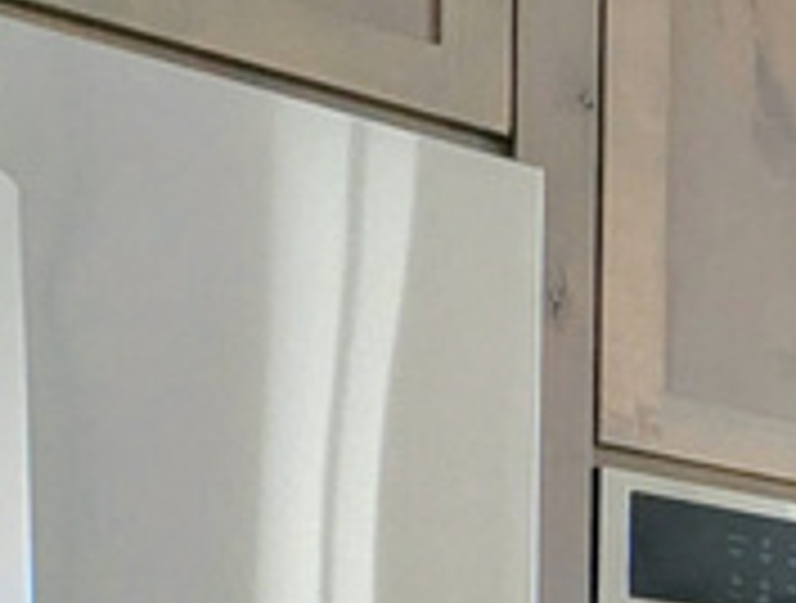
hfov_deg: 16.6
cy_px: 1166
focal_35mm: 92
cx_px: 1547
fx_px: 2123
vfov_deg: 13.9
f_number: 2.2
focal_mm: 2.35
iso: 71
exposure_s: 1/216
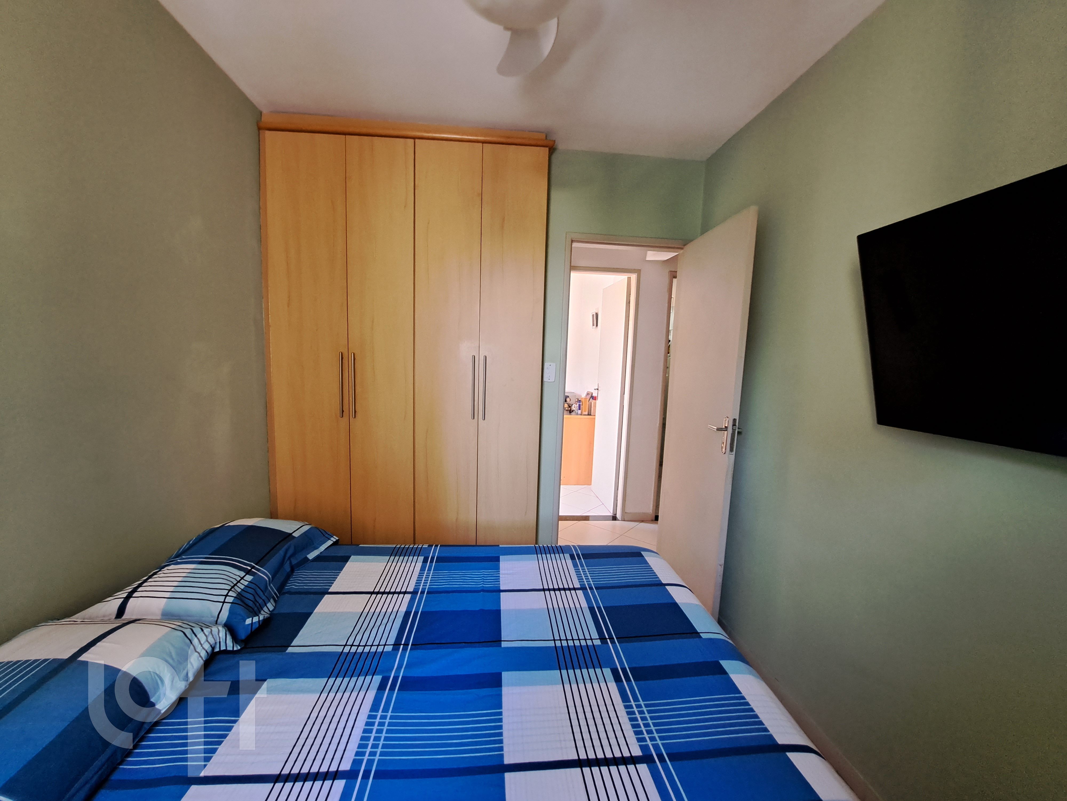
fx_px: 401
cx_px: 534
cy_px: 400
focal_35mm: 13
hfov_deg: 106.2
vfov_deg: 89.9
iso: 200
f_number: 2.2
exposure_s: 1/50
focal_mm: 1.74
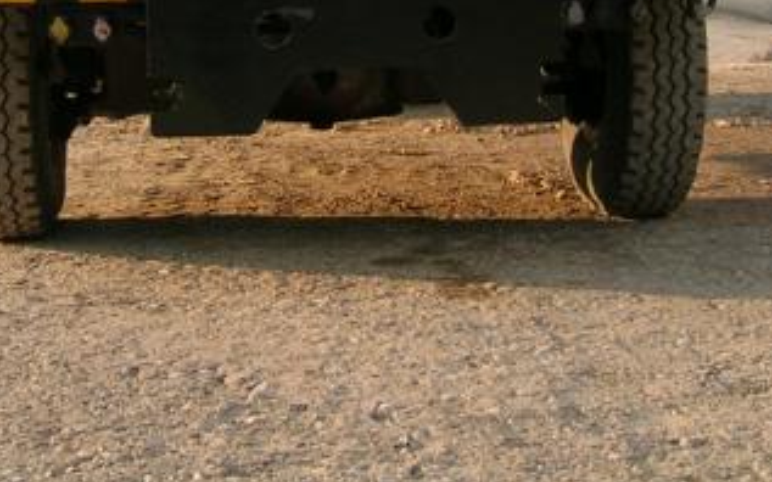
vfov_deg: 16.7
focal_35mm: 75
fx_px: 1578
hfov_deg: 27.4
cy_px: -80
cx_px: 302
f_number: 2.8
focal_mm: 5.4
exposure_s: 1/221
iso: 50
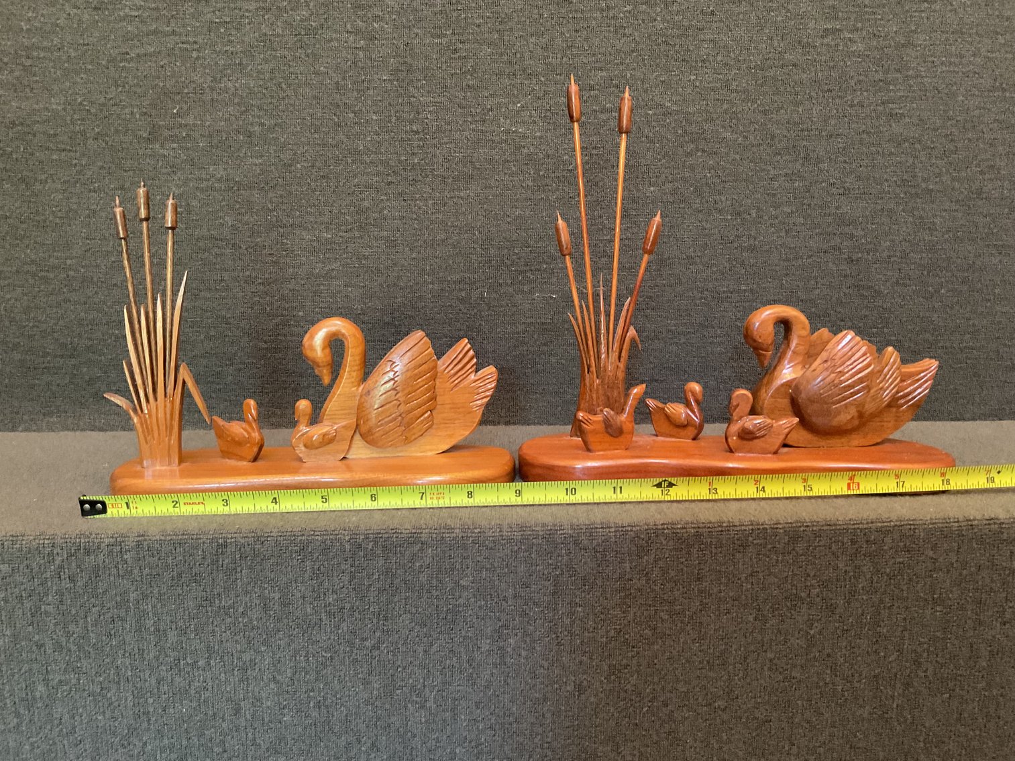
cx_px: 508
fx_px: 850
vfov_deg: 48.2
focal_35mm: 29
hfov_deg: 61.7
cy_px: 380
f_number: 1.8
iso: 400
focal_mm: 3
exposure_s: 1/30
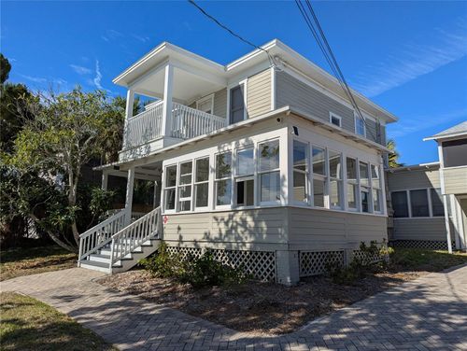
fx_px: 324
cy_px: 176
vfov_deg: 56.9
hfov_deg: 71.5
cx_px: 234
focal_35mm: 24
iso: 44
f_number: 1.85
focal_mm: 6.81
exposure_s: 1/3650
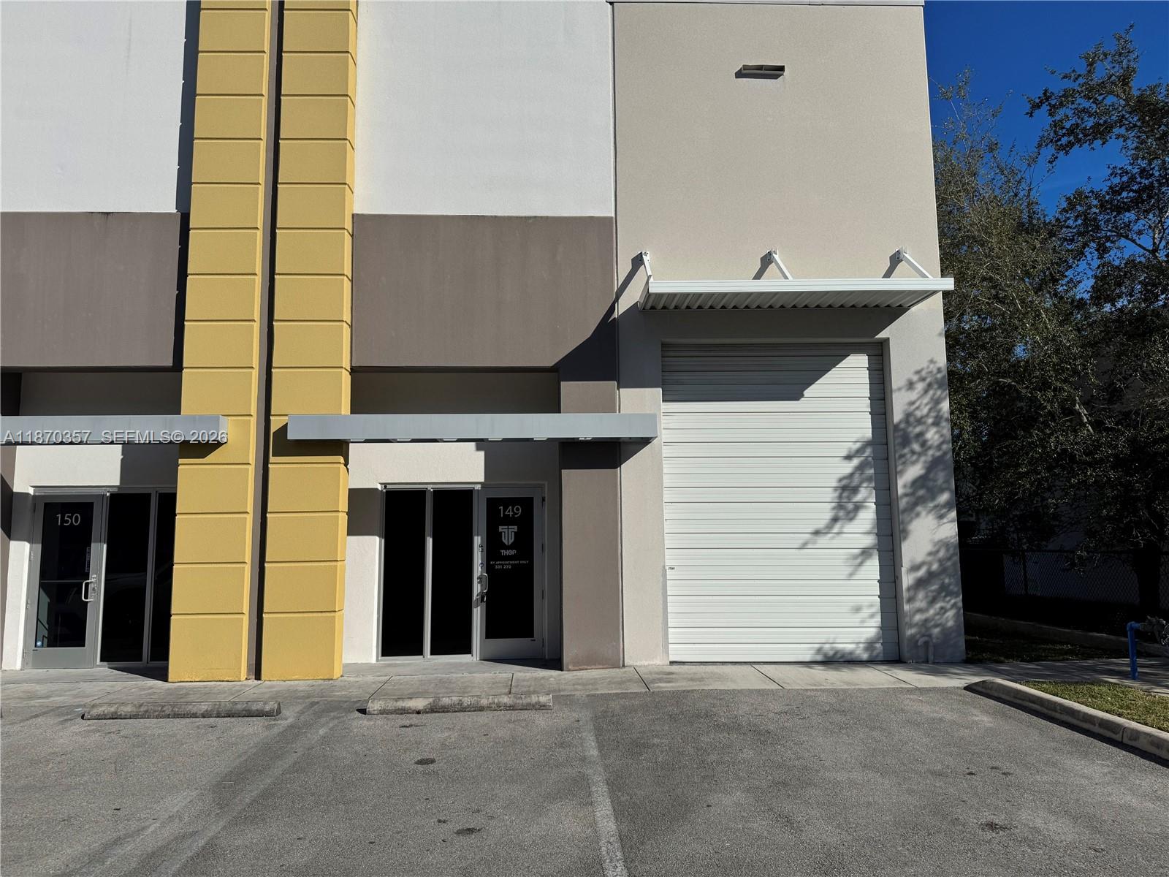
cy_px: 438
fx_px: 810
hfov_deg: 71.6
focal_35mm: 24
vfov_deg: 56.8
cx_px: 584
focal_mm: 6.76
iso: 80
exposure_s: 1/12346
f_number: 1.78
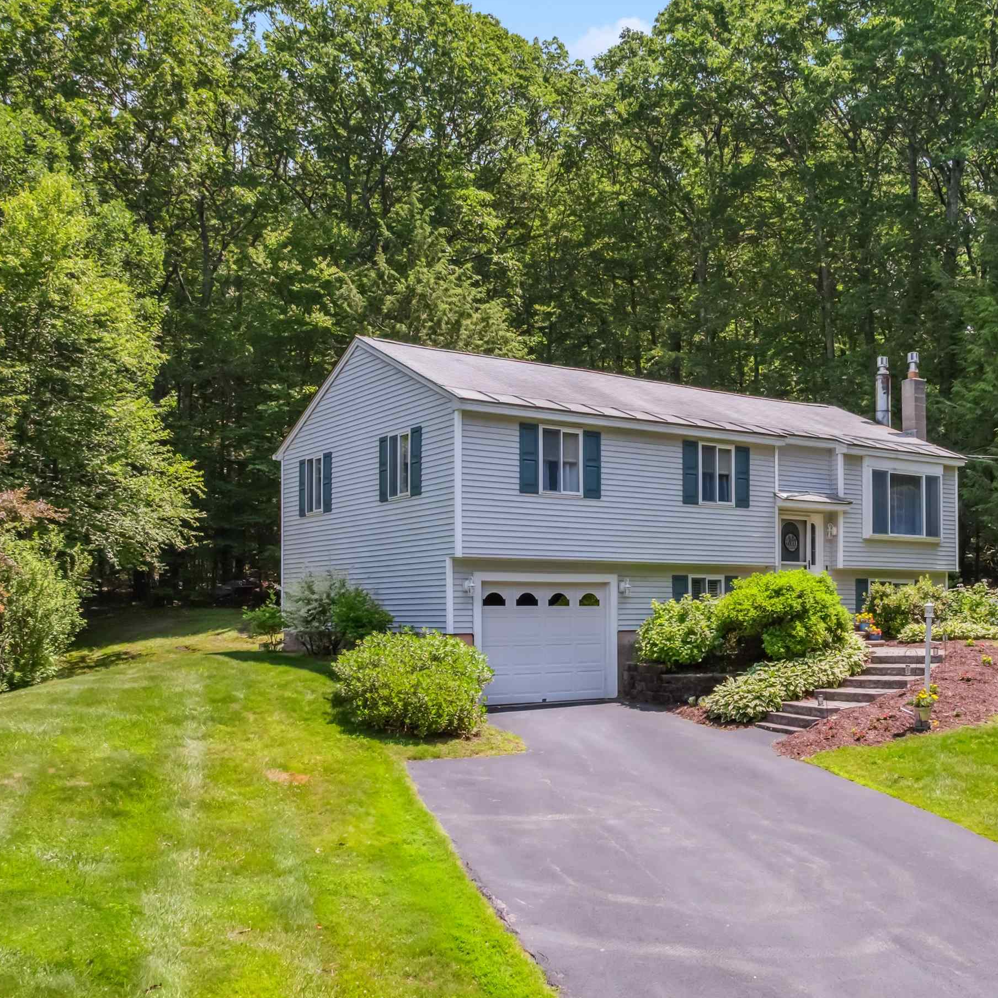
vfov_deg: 45.8
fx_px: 1174
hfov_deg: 45.2
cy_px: 604
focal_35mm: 36
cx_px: 684
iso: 400
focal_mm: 12.3
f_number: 5
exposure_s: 1/160
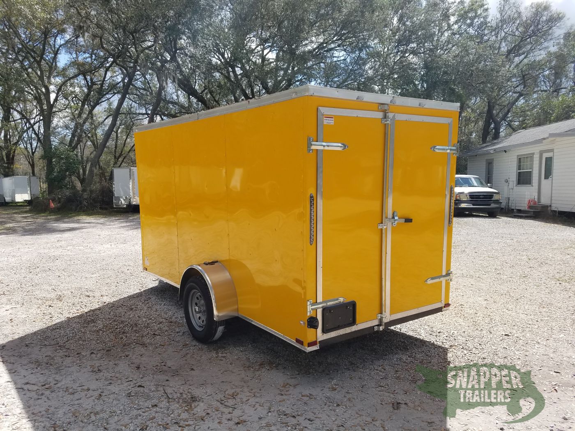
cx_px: 288
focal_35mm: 26
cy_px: 216
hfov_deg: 67.3
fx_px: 432
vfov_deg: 53.1
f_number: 1.7
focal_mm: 4.2
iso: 50
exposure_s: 1/1836
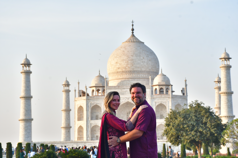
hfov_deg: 20.6
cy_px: 79
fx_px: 654
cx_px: 119
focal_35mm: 99
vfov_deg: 13.8
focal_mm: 66
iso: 320
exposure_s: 1/160
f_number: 8
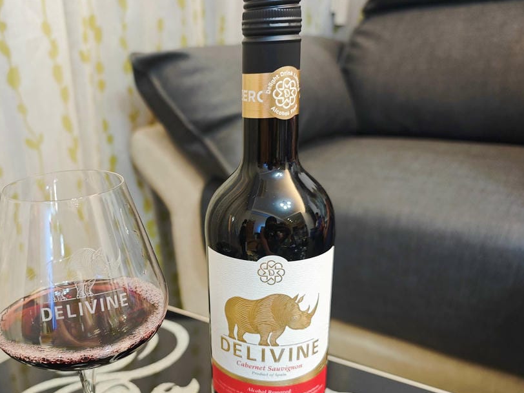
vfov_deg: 41.3
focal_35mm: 34
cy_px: 256
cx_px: 165
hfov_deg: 52.7
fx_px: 515
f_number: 2
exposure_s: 1/30
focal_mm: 8.72
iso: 800
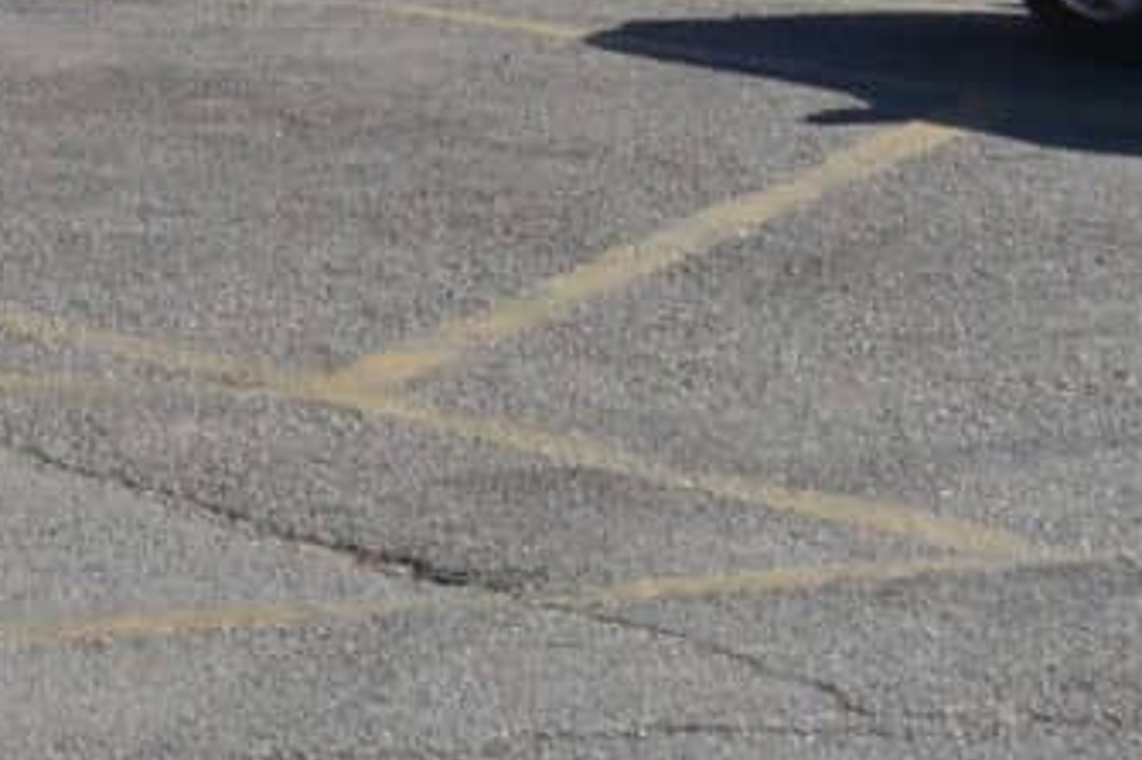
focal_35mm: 252
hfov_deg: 7.3
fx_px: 7990
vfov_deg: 5.1
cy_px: -1598
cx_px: -2233
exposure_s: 1/500
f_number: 11
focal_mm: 22
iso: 320
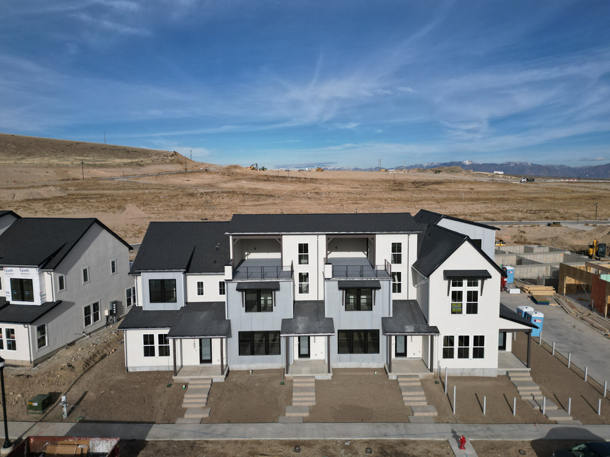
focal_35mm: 25
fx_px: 440
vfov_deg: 54.9
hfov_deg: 69.4
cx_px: 314
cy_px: 231
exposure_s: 1/120
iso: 120
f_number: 1.7
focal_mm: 6.72
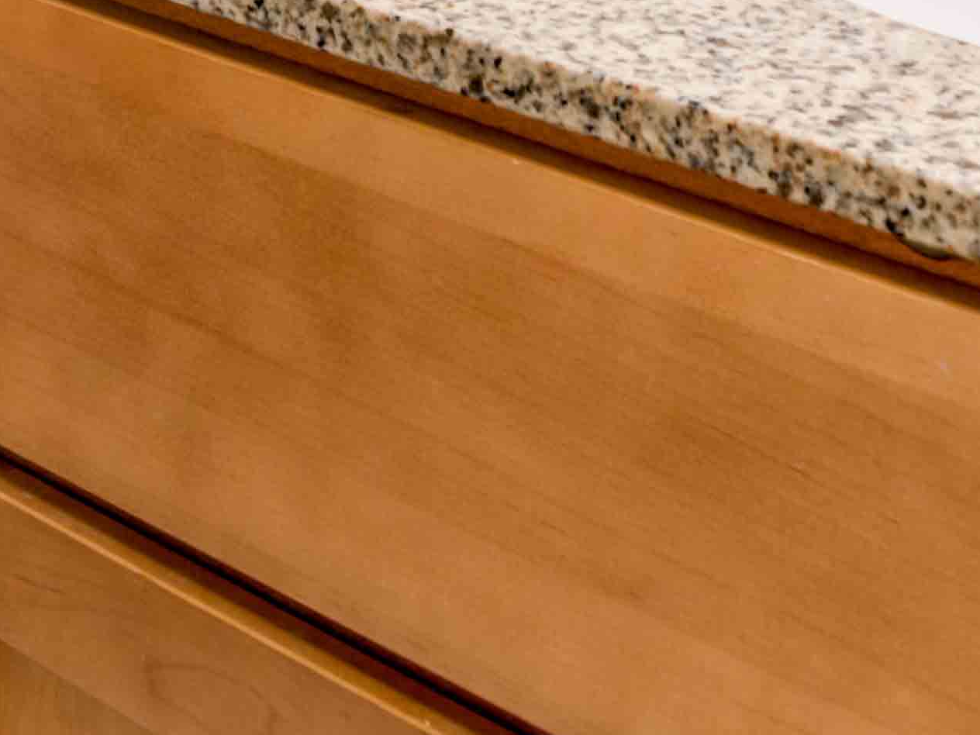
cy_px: -856
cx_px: -90
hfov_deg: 19.4
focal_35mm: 97
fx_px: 2746
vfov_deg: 12.8
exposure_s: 1/6
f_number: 8
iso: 400
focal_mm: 16
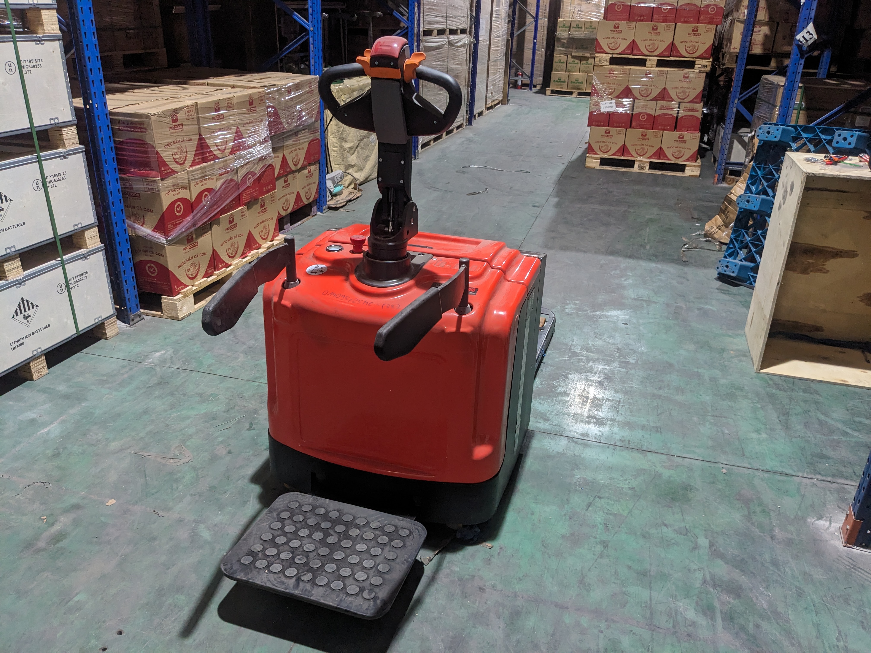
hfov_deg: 65.3
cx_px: 436
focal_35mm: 27
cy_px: 326
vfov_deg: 51.4
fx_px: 679
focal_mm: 4.38
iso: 256
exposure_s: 1/25
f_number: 1.73
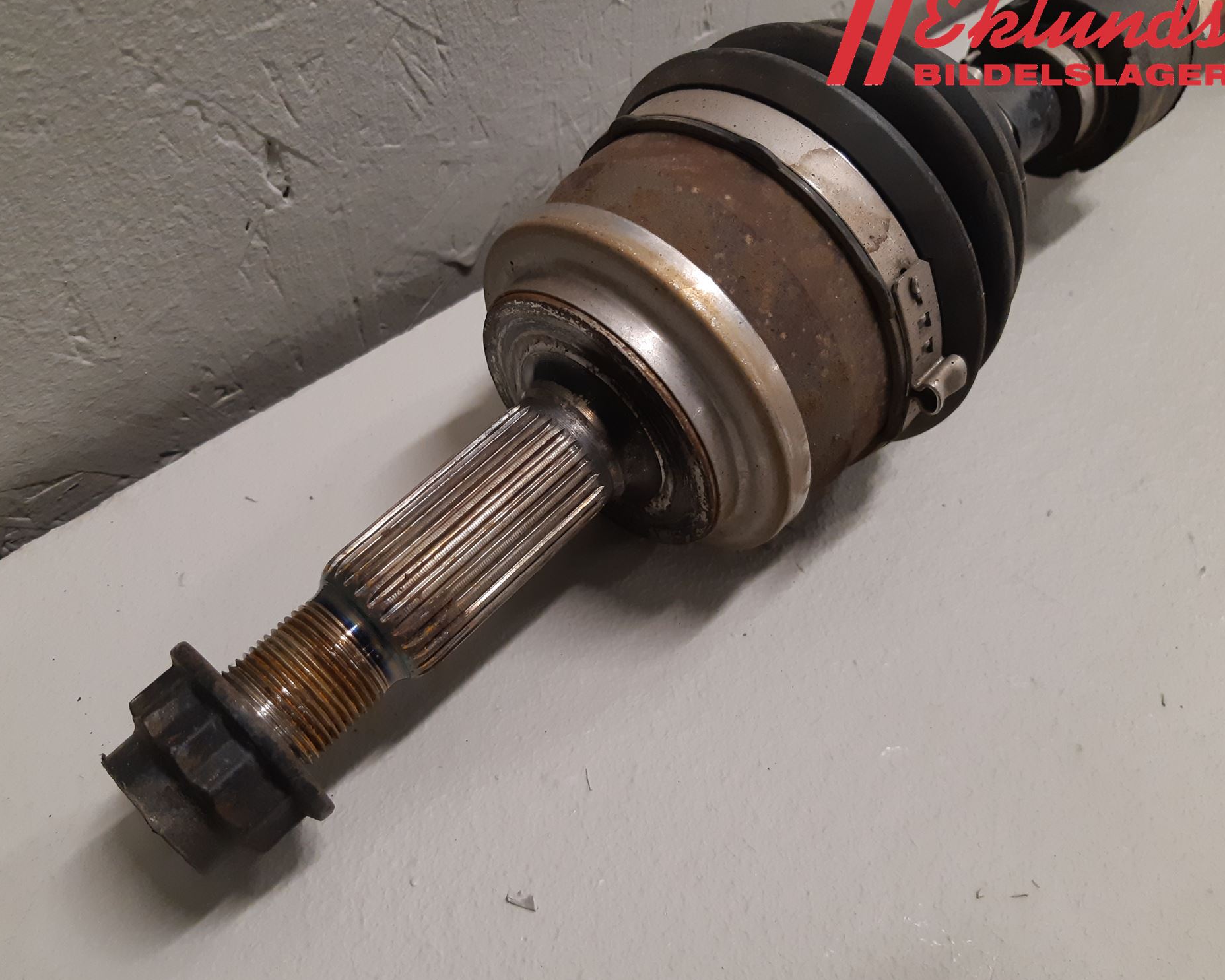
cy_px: 480
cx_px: 555
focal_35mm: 28
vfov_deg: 51.5
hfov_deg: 62.1
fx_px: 1015
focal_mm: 3.93
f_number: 1.7
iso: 200
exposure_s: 1/50
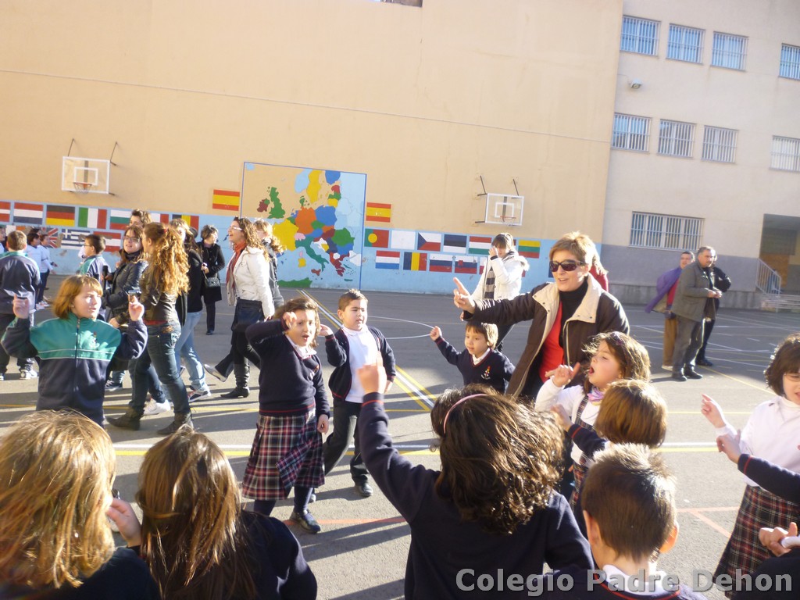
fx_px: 670
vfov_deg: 48.2
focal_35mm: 29
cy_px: 300
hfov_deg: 61.7
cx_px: 400
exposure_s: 1/250
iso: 160
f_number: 3.3
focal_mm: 5.2
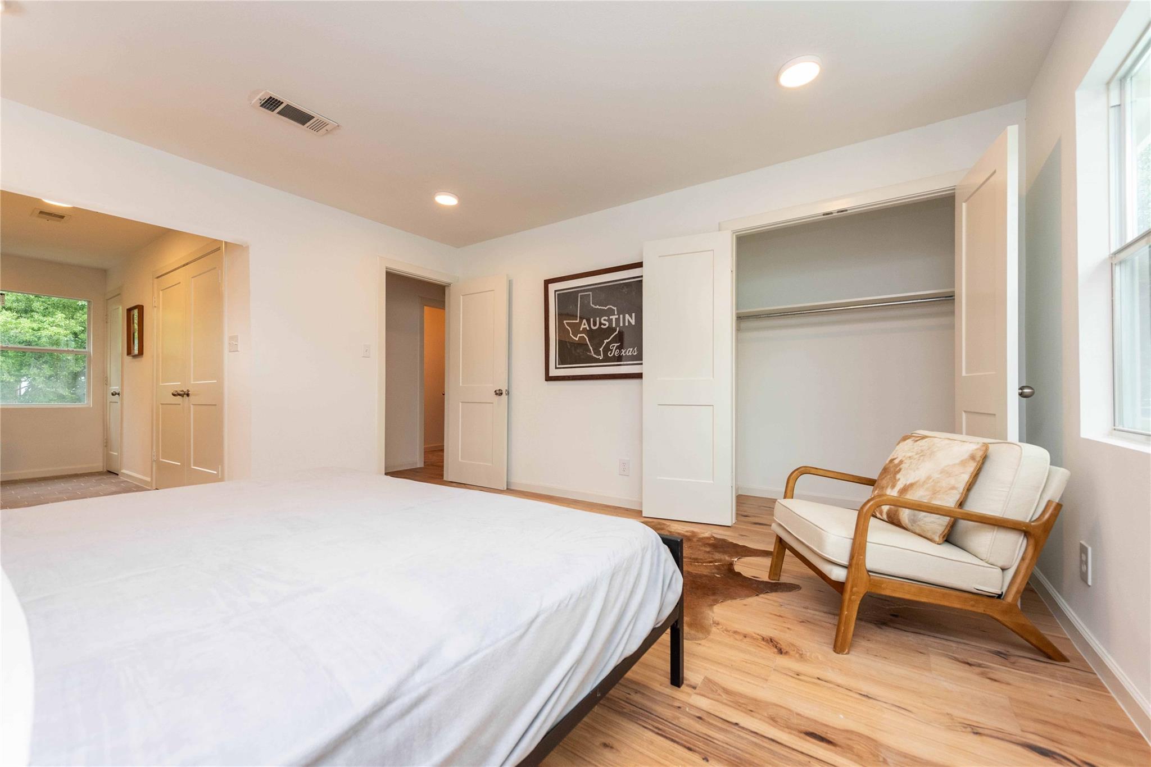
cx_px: 576
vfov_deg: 81.2
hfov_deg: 104.2
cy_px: 384
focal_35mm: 14
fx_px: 448
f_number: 5.6
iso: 720
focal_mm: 14
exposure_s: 1/125
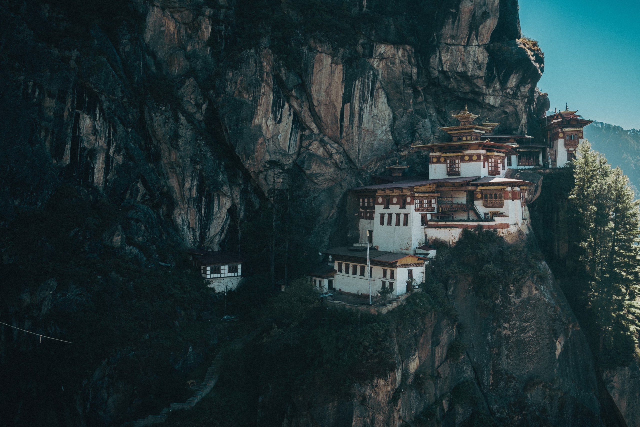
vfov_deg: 37.9
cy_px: 214
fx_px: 622
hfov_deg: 54.4
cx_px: 320
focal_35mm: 35
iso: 320
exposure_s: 1/170
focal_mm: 23
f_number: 5.6
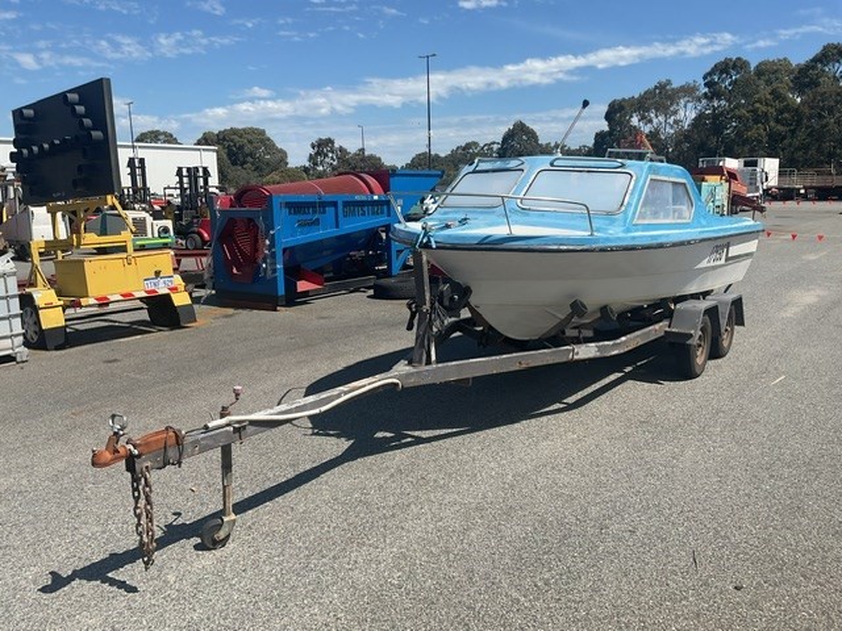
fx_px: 705
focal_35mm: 29
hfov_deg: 61.7
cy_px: 316
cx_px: 421
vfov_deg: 48.2
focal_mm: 3
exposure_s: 1/2427
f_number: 1.8
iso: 16
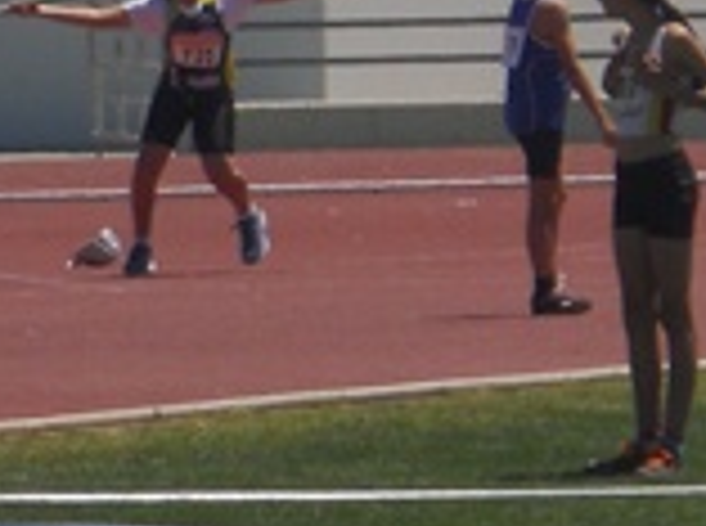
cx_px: 405
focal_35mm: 715
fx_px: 14549
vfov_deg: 2.1
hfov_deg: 2.8
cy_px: -607
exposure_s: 1/400
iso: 80
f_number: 6.6
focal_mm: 25
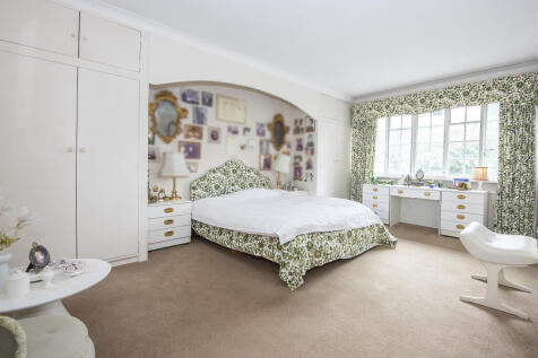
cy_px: 179
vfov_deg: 81.2
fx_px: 209
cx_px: 269
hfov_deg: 104.3
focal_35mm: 14
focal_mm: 14
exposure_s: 1/8
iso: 500
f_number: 5.6
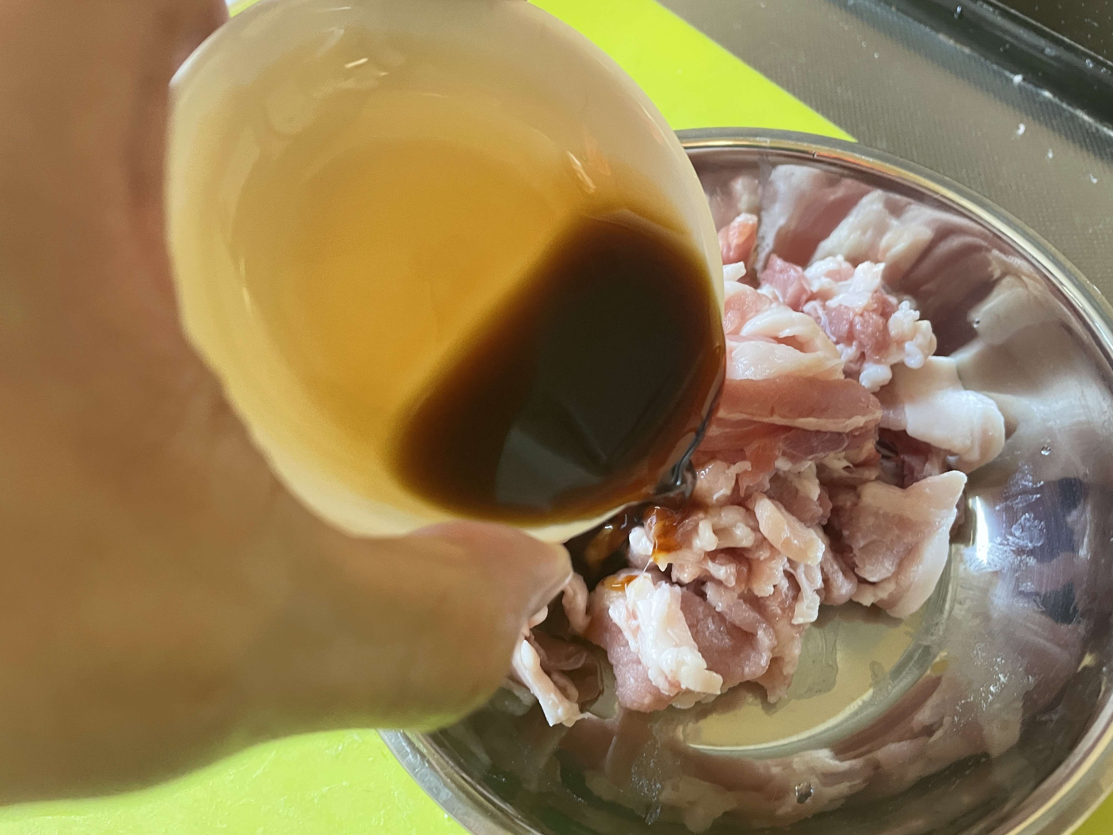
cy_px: 418
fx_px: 836
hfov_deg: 67.3
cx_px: 556
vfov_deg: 53.1
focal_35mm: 26
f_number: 1.6
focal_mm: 4.2
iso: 200
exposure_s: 1/50
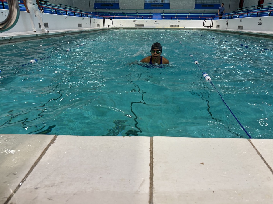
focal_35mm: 28
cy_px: 100
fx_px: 221
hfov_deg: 63.4
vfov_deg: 49.7
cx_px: 144
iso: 64
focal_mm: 5.96
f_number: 1.6
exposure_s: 1/120
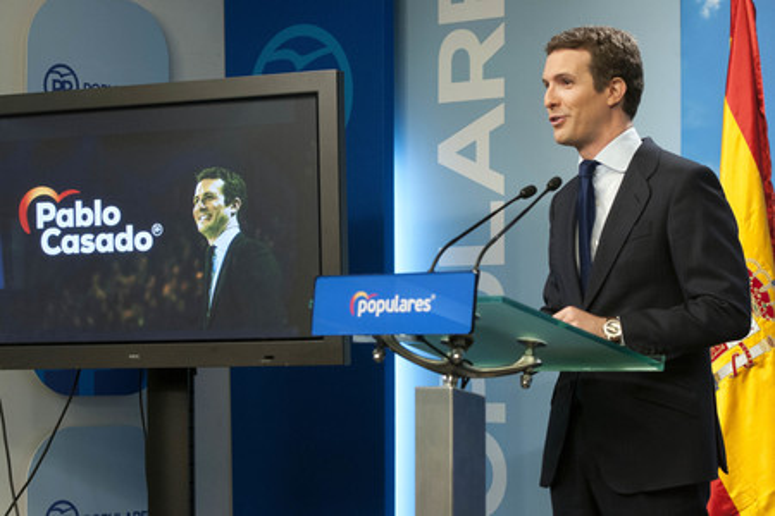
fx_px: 2260
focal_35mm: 105
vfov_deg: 13.0
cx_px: 388
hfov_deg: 19.5
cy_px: 258
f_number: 4
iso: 800
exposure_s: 1/125
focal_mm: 70
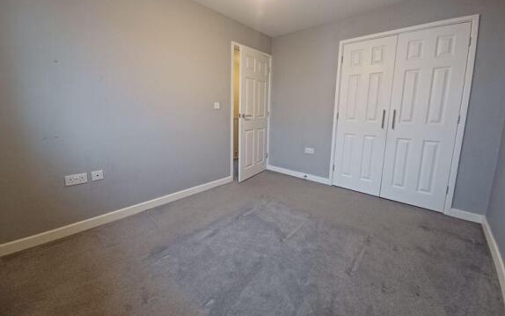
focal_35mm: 14
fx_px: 193
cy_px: 140
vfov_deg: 78.4
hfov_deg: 105.3
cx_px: 249
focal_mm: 1.42
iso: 200
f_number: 2.2
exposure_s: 1/33.3
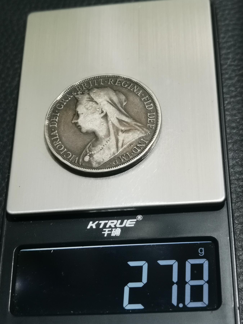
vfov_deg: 29.8
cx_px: 122
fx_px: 608
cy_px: 162
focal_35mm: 65
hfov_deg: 22.6
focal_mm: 6.67
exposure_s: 1/100
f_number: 1.9
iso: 160
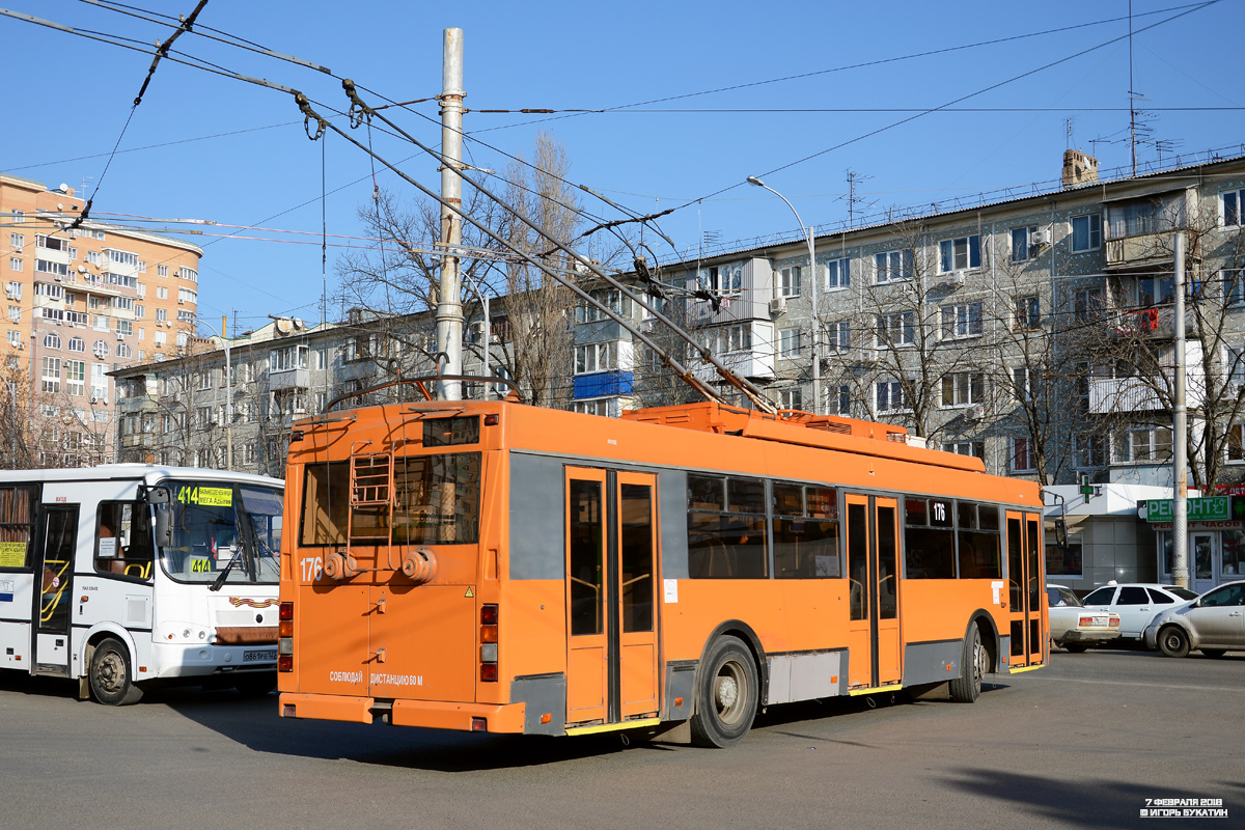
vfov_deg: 34.2
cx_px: 622
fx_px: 1349
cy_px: 415
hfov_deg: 49.6
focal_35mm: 39
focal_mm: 26
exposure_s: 1/640
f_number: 5.6
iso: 100
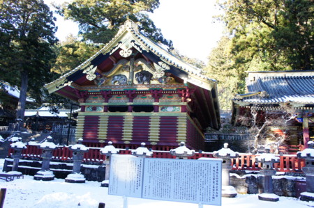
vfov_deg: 43.5
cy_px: 104
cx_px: 157
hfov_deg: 62.0
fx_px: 261
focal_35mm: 30
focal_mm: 20
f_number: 5
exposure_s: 1/50
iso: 200
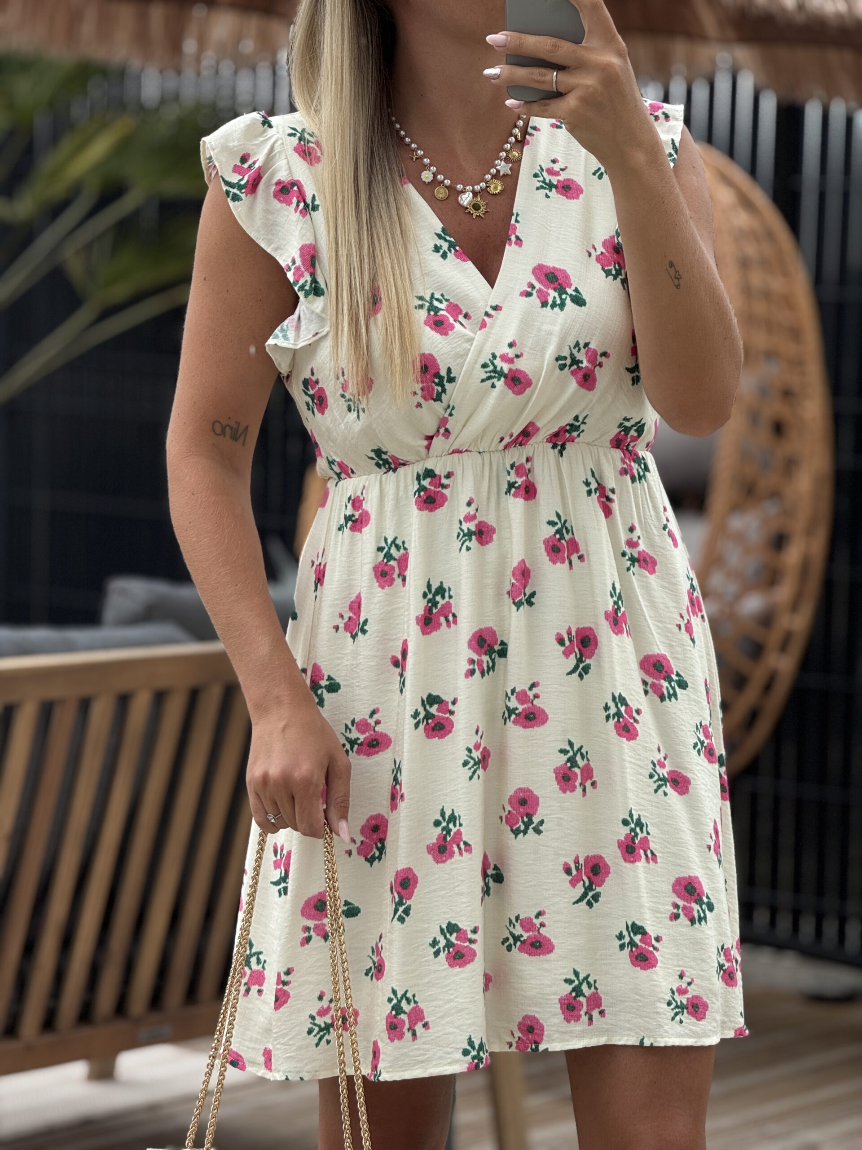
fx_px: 3984
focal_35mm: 120
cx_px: 431
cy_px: 575
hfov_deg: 12.3
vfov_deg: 16.4
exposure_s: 1/379
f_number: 2.8
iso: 50
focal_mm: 15.66
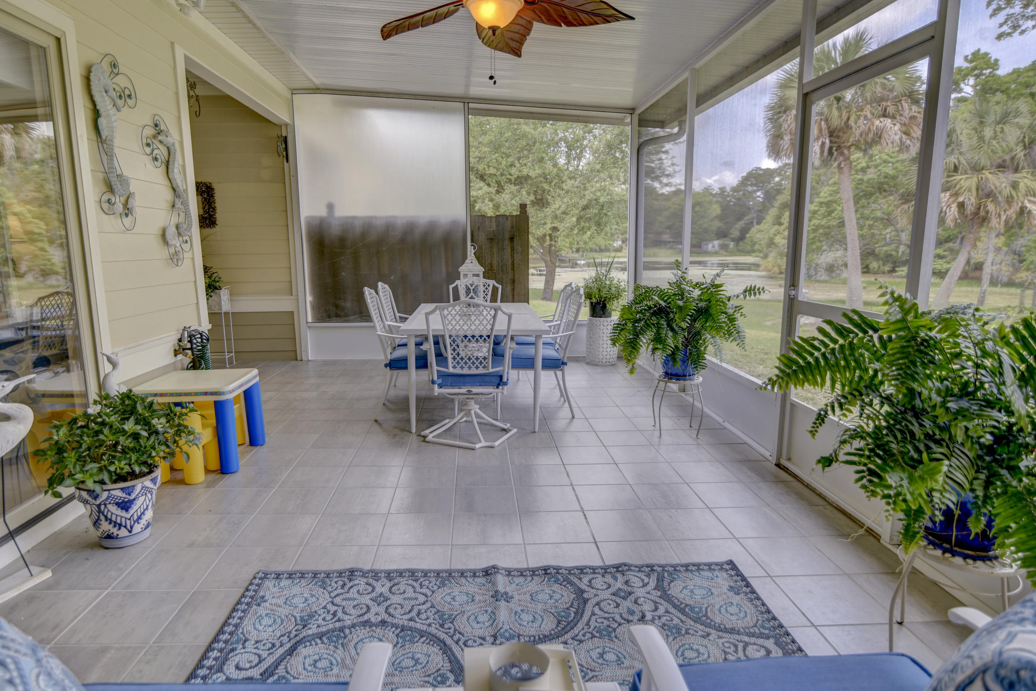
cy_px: 355
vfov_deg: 62.0
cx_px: 505
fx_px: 576
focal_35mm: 20
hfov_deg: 83.9
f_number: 3.5
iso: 64
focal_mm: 16
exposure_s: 1/50
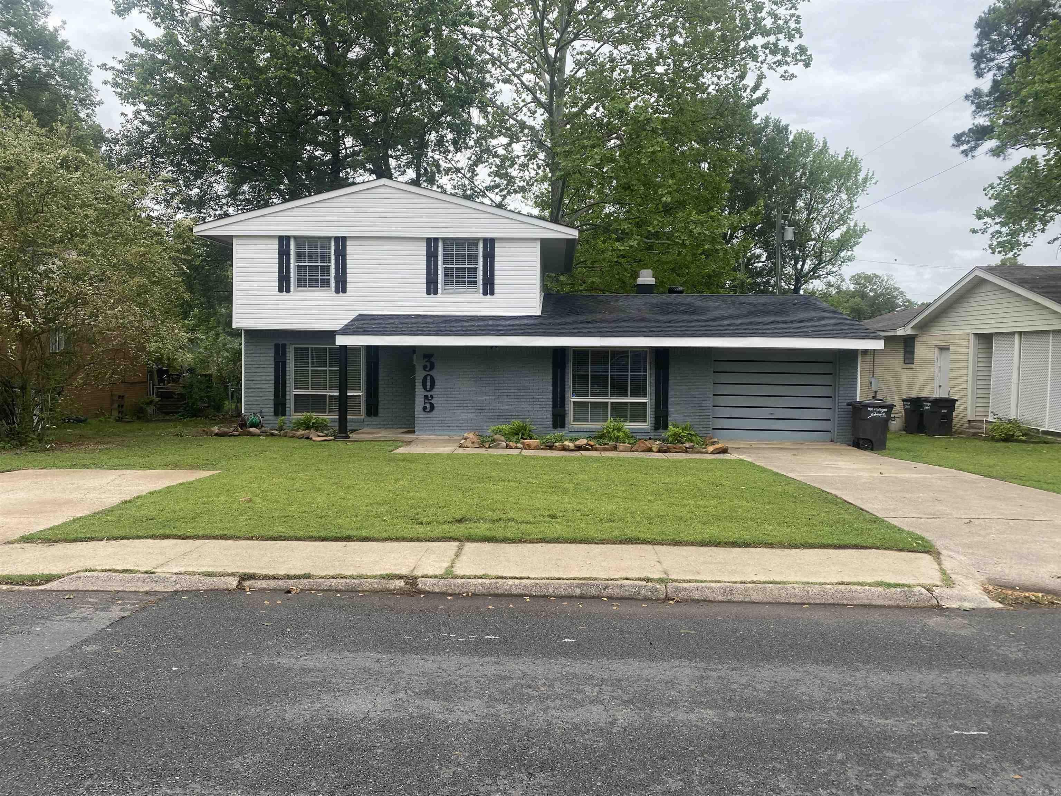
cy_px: 398
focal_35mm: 26
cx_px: 530
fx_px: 797
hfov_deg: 67.3
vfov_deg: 53.1
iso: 32
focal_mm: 4.25
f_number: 1.8
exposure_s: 1/728
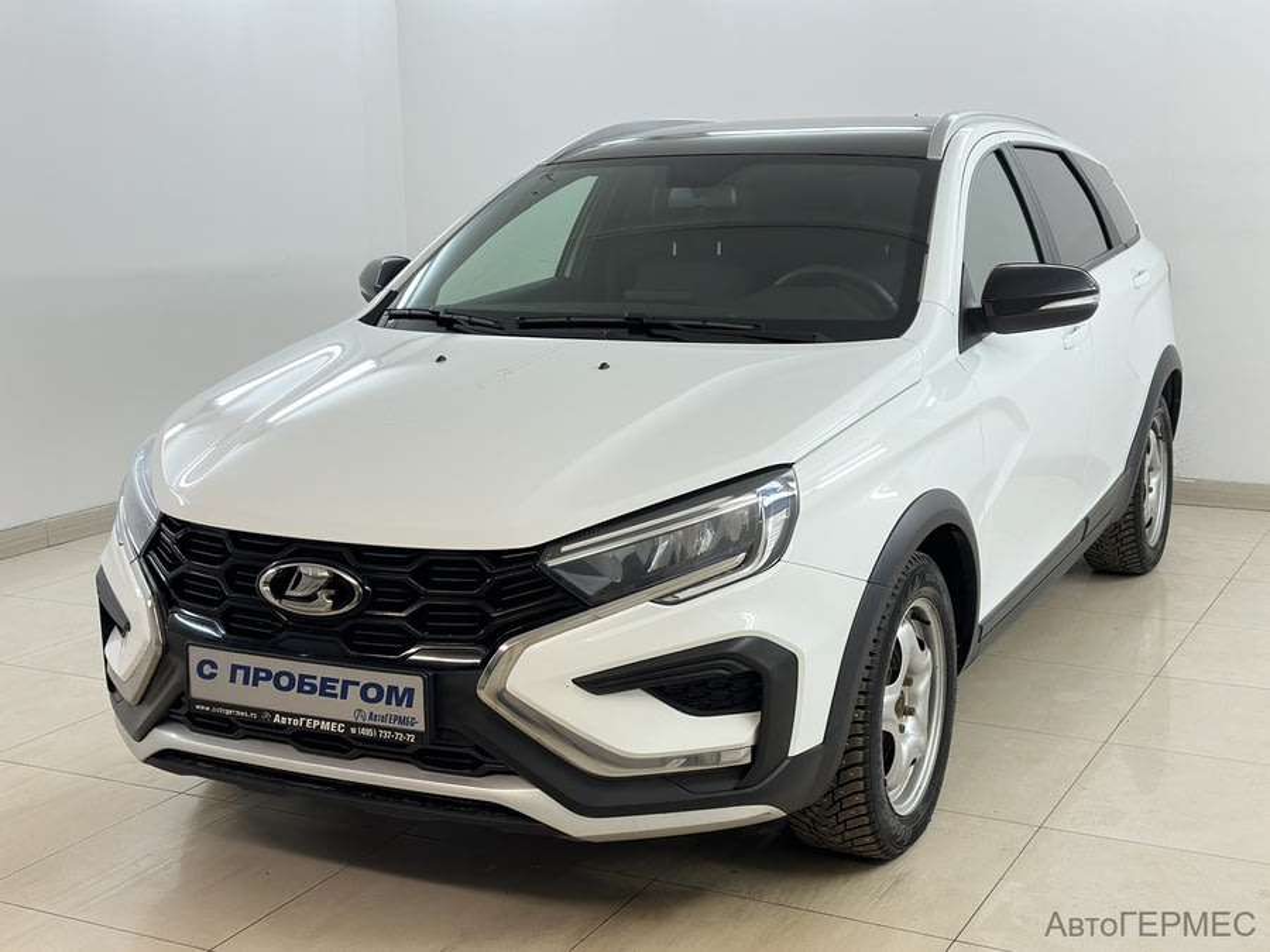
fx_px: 1761
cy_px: 476
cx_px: 635
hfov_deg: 39.7
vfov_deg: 30.3
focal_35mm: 48
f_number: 1.78
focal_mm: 6.86
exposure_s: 1/100
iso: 64
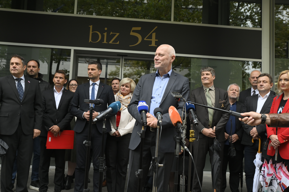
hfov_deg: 54.5
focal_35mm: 35
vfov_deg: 37.8
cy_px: 96
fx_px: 281
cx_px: 144
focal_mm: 35
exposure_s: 1/250
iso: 1250
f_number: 6.3
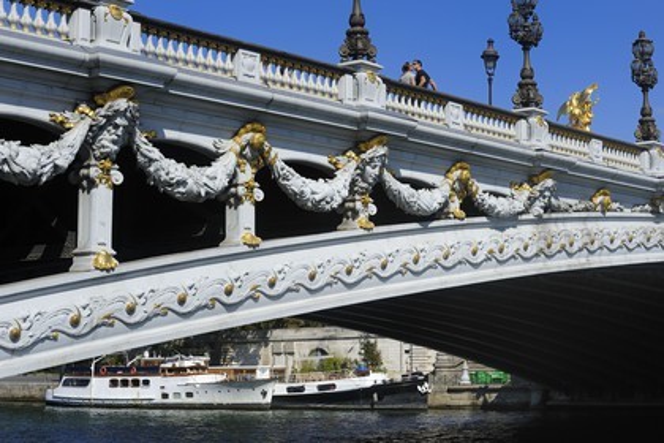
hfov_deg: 28.8
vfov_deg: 19.5
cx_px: 332
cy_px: 222
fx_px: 1291
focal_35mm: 70
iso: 200
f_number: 10
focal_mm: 70
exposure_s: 1/400
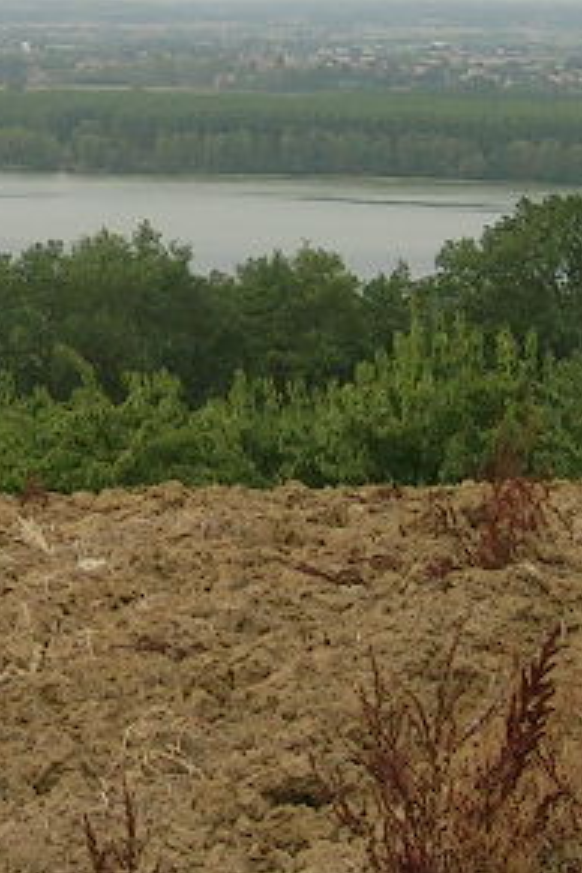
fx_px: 3104
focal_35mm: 128
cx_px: 75
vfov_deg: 15.9
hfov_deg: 10.7
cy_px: 213
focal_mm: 5.4
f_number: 4.8
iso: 50
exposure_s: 1/308
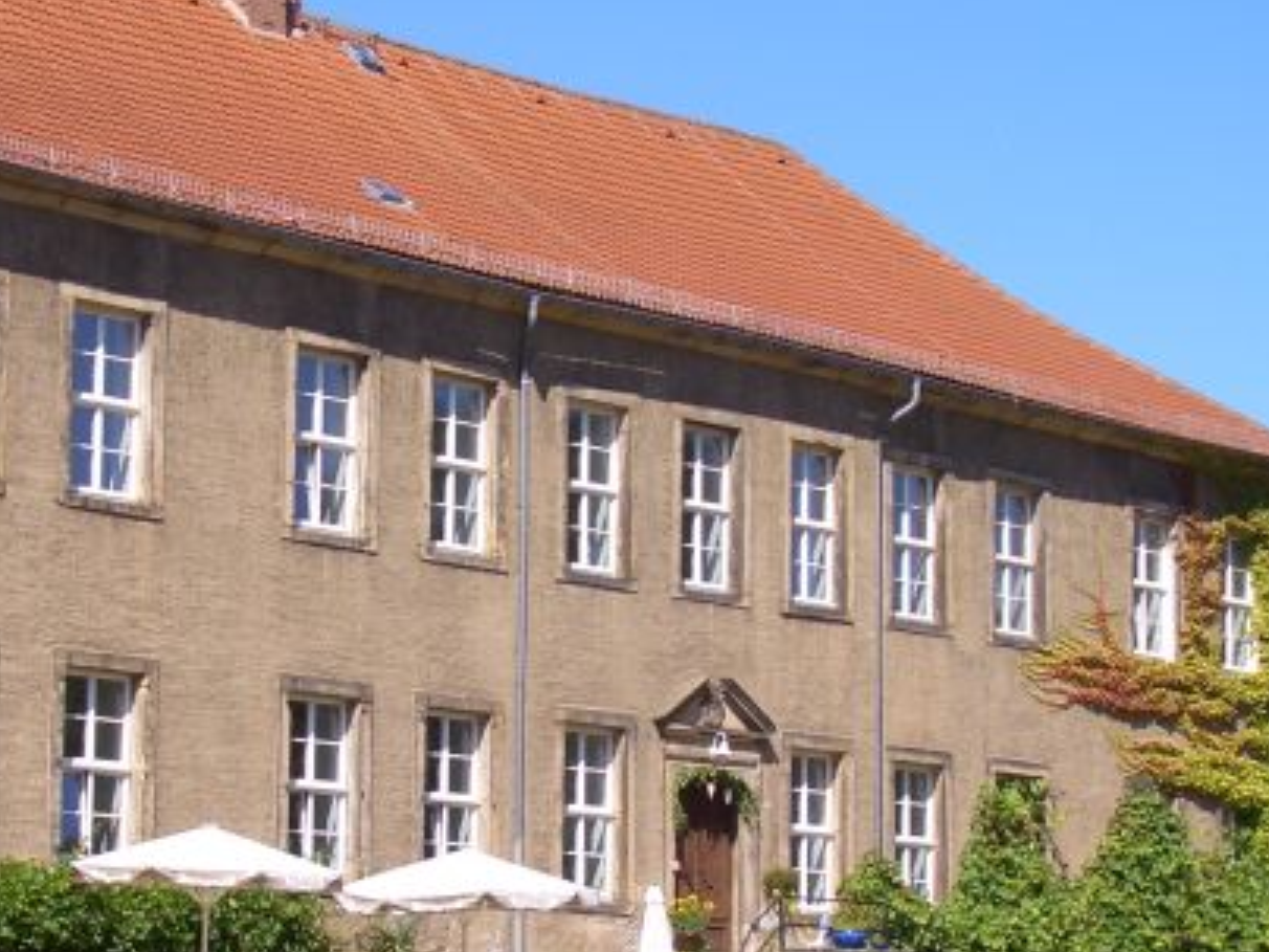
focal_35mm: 97
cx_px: 537
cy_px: 616
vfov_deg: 15.2
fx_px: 3556
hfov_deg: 20.2
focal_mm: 8.2
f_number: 5
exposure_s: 1/250
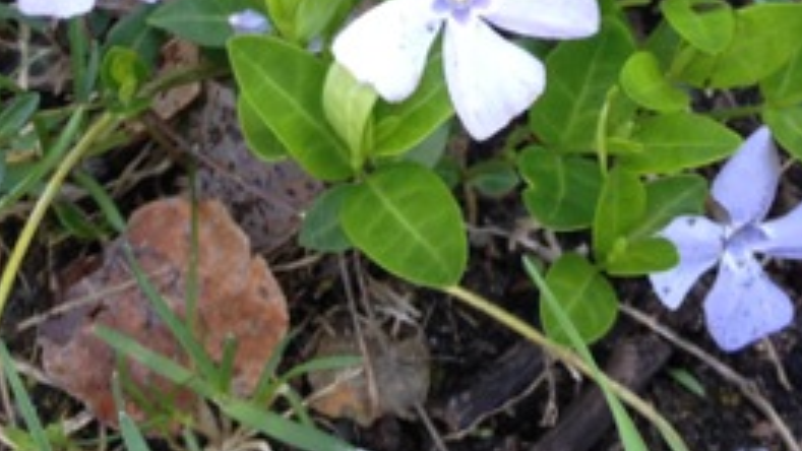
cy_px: -140
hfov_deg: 24.4
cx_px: 448
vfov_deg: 13.4
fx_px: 1850
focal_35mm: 87
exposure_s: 1/60
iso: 50
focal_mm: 4.28
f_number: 2.4
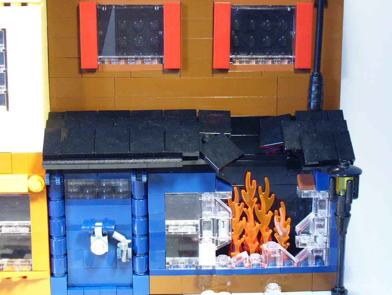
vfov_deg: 21.0
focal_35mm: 70
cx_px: 199
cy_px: 121
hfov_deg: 27.8
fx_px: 793
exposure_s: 1/20
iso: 200
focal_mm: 8.9
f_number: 3.1
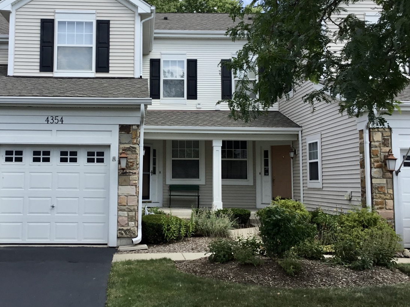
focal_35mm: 41
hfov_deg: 45.2
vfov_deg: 35.0
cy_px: 126
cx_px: 144
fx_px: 486
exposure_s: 1/599
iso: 25
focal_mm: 3.3
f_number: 2.4
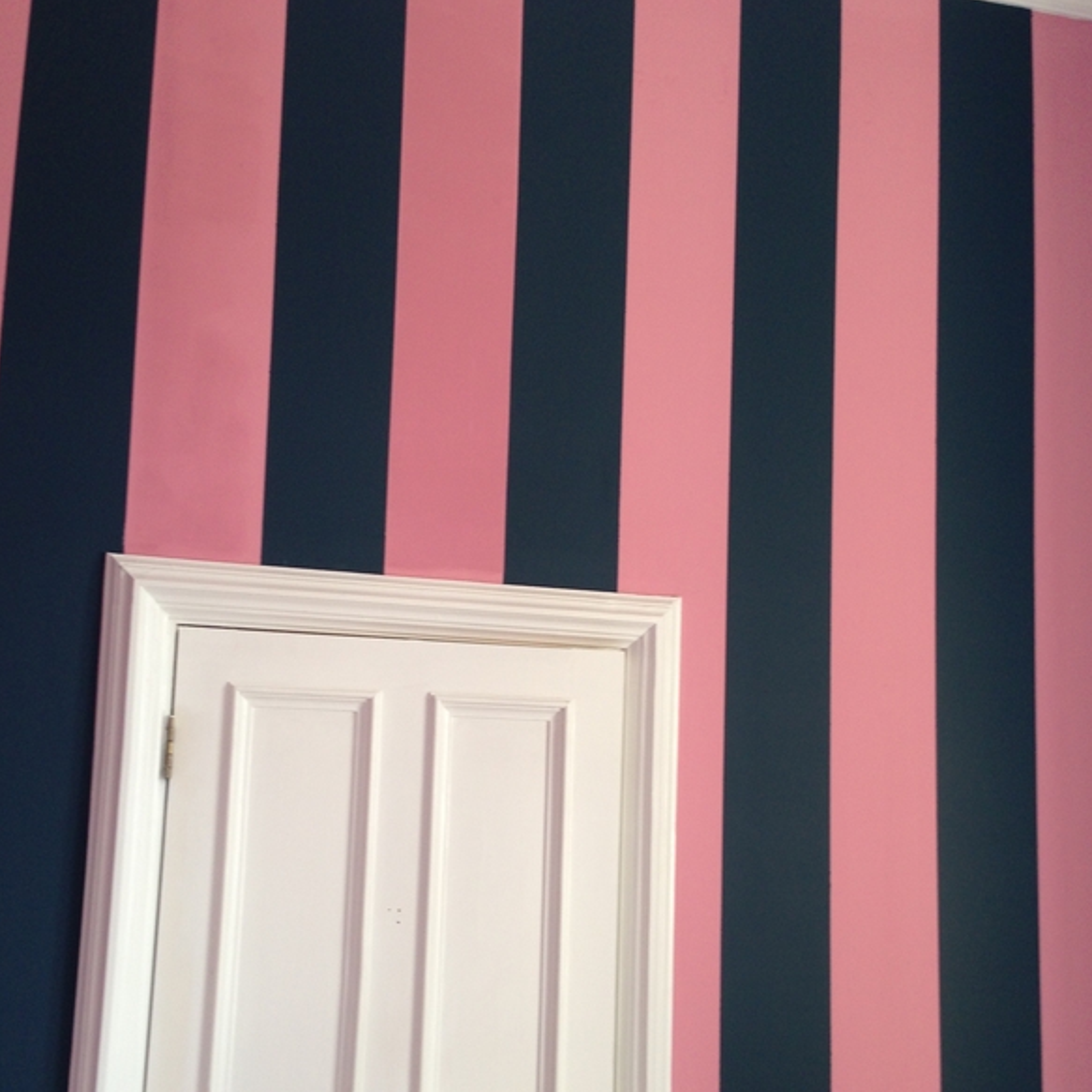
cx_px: 547
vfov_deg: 41.6
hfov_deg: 41.9
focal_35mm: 40
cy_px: 667
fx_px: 1428
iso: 50
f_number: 2.4
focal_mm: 4.13
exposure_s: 1/30
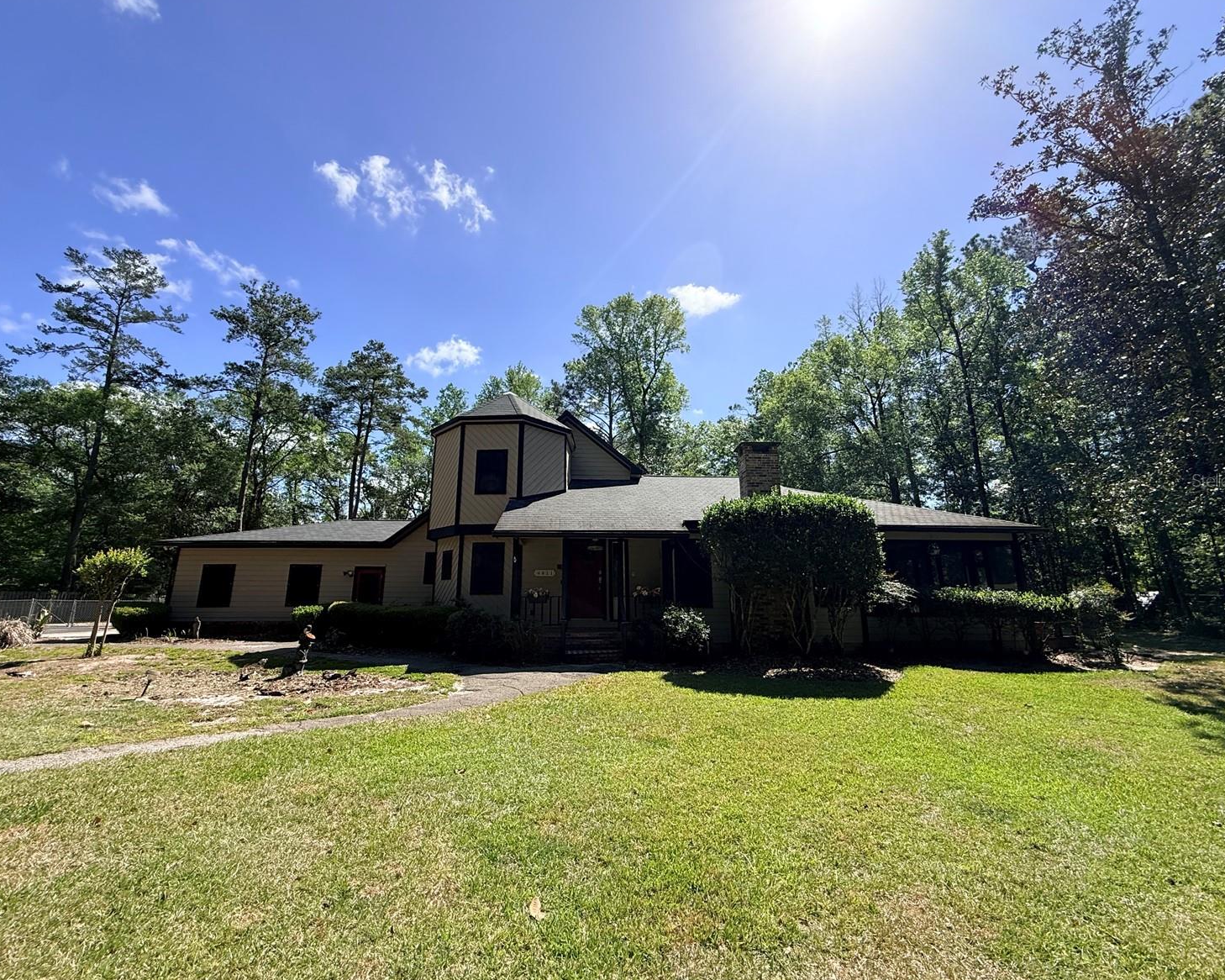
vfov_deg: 84.0
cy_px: 480
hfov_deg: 96.8
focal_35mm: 15
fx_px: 544
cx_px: 599
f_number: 2.2
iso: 50
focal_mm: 2.22
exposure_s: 1/1572
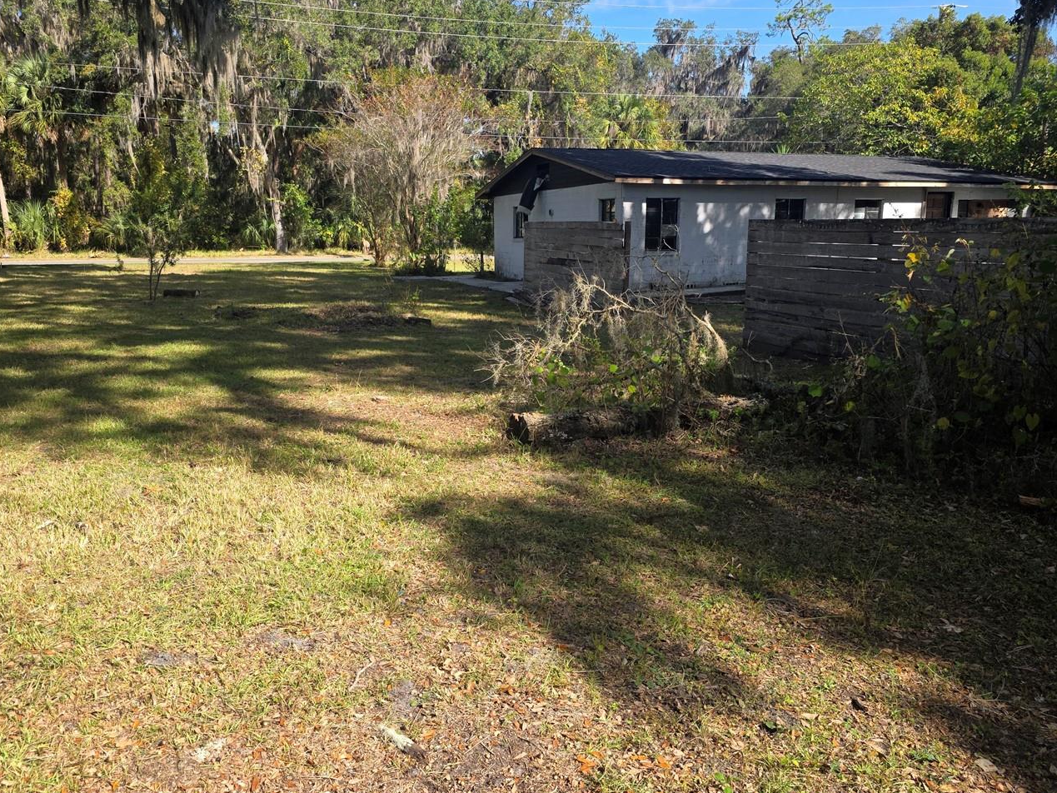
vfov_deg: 48.2
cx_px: 488
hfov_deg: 61.6
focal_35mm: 29
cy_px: 358
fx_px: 886
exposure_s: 1/2169
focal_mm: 6.3
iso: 80
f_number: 1.7
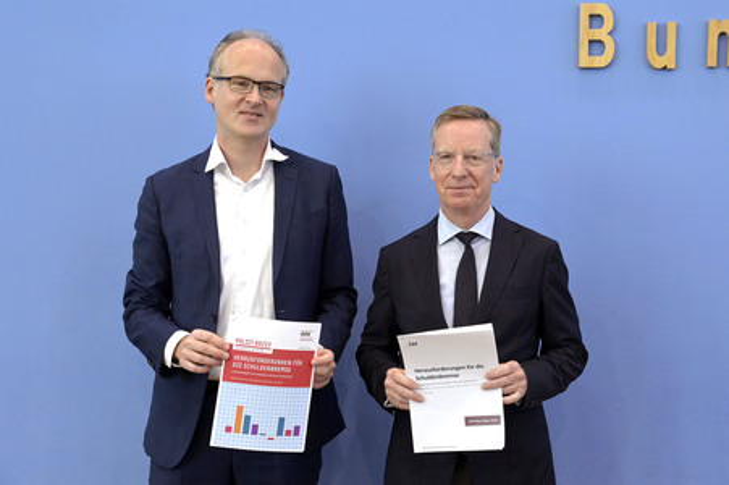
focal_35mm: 48
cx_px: 364
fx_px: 971
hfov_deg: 41.1
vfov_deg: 28.0
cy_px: 242
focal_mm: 48
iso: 3200
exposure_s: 1/500
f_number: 5.6
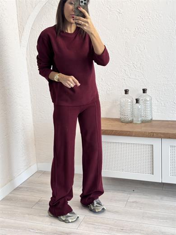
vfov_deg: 39.7
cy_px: 118
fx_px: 325
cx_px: 88
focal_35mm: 48
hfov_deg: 30.3
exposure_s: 1/109
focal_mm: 6.76
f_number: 1.78
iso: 100
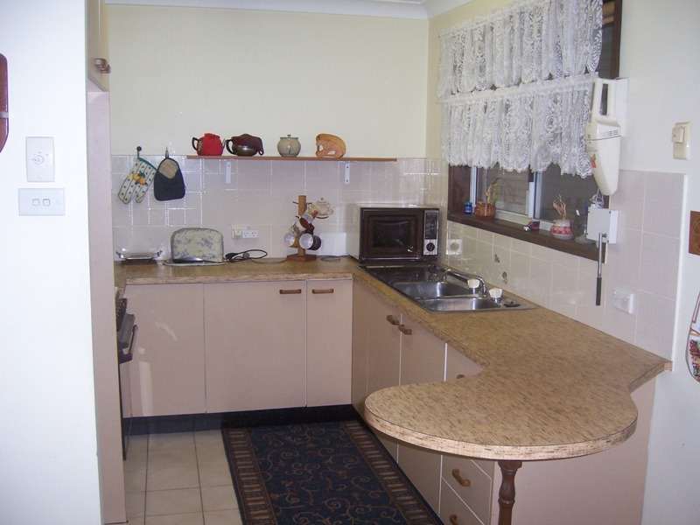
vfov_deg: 39.7
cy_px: 262
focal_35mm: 36
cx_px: 350
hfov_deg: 51.4
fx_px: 728
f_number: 2.8
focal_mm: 6.2
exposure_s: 1/60
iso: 125
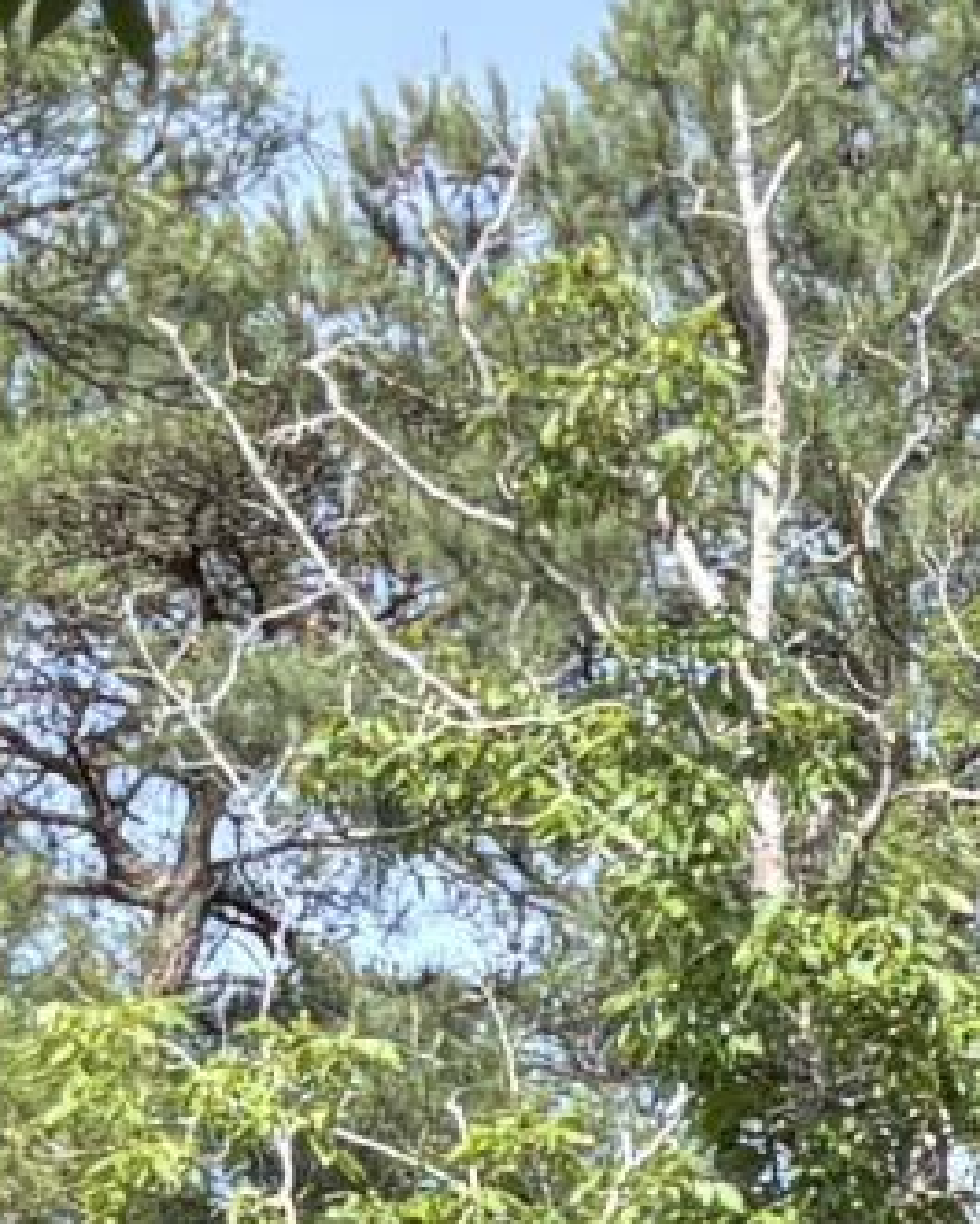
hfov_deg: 6.5
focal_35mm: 230
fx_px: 8335
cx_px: 2123
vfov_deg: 7.8
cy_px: 3003
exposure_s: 1/773
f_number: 1.6
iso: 50
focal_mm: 5.96
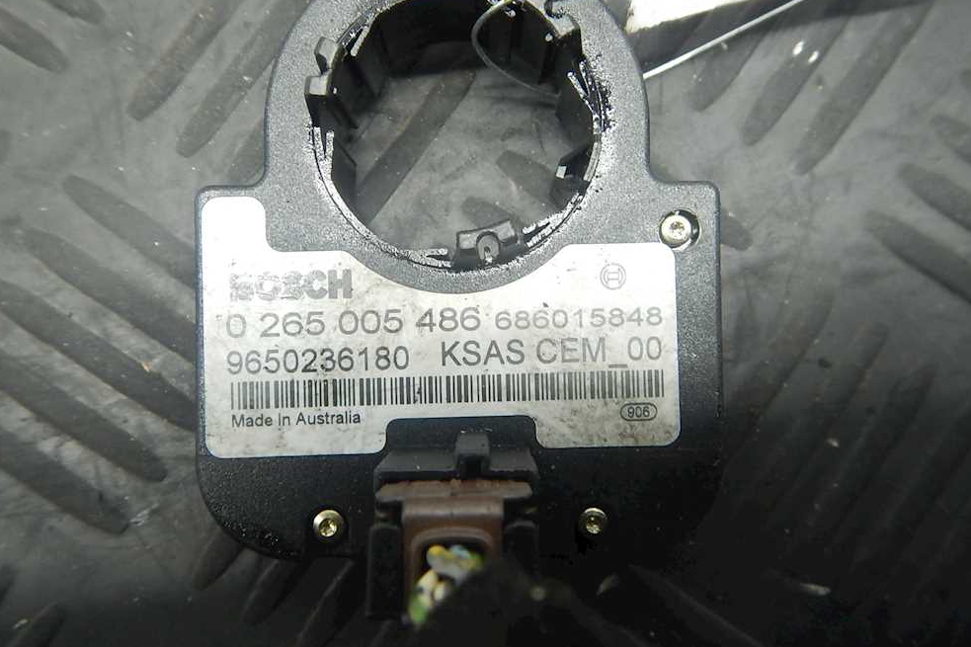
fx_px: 701
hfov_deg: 69.4
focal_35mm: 26
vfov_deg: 49.5
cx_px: 492
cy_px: 322
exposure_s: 1/25
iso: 400
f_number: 2.8
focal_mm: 4.3
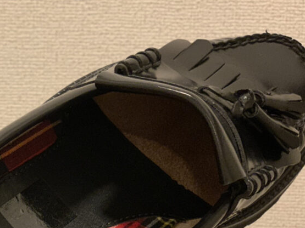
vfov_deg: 15.3
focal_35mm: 96
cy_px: 163
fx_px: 846
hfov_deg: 20.1
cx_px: 43
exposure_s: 1/60
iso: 250
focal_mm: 6
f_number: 2.4
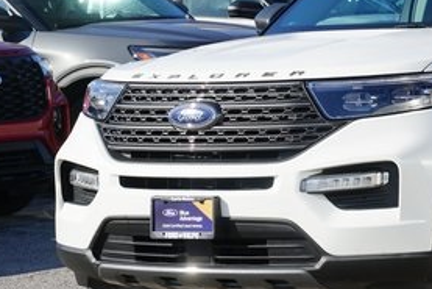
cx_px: 479
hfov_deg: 10.6
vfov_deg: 7.2
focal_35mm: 192
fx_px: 2305
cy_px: 90
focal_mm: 83
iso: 100
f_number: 11
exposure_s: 1/125
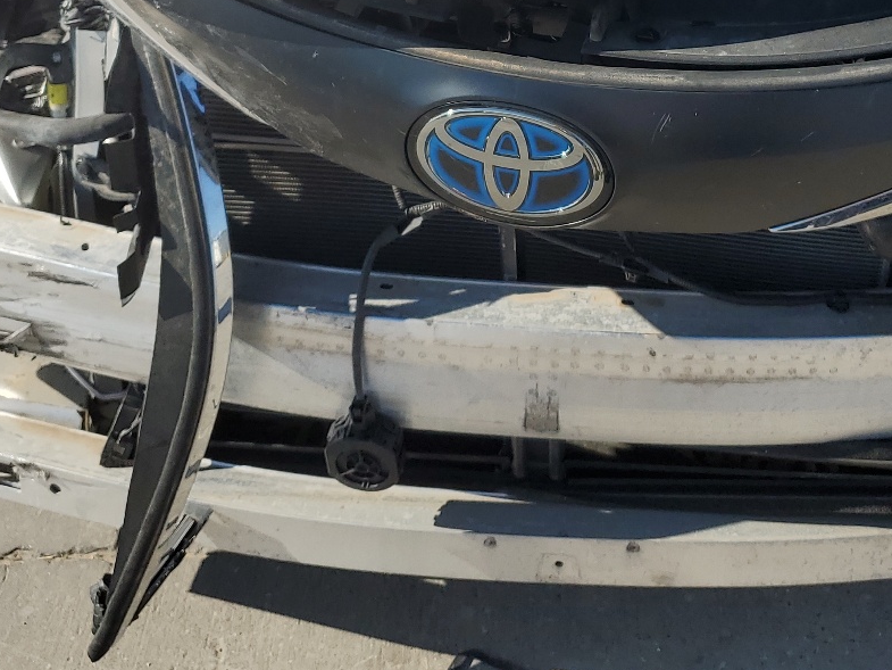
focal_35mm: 53
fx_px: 1366
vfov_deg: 26.1
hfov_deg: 36.0
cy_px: 3
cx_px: 558
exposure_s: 1/3333
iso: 50
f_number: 1.5
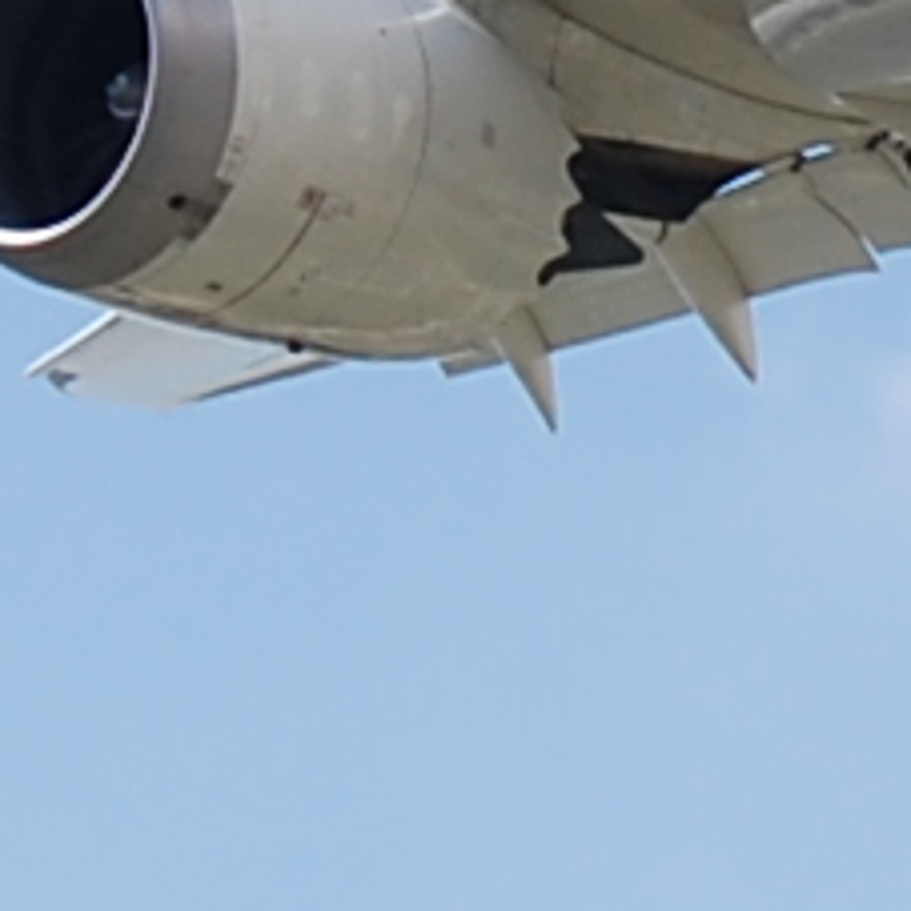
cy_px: -257
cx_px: 1232
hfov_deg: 2.5
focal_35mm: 707
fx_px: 21051
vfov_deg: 2.5
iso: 200
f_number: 7.1
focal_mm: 56
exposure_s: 1/800
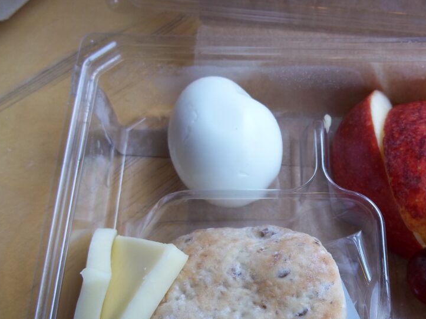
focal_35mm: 51
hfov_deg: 37.0
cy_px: 224
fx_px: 628
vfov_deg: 28.3
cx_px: 293
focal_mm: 6.5
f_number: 3.1
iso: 80
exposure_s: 1/100
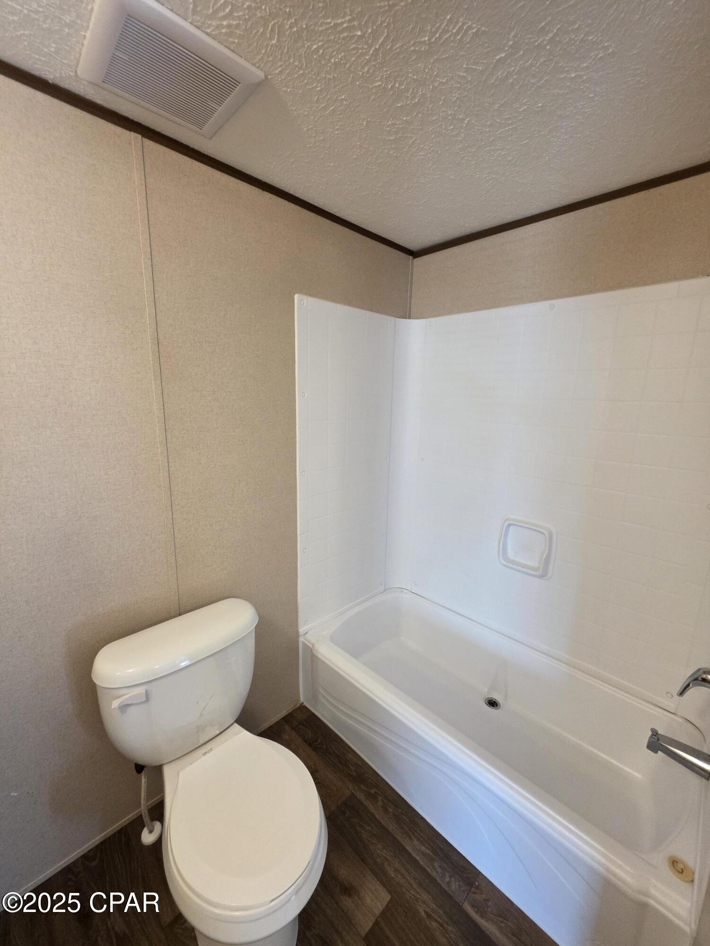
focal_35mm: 13
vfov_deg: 106.2
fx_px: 356
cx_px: 355
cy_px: 473
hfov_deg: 89.9
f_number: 1.9
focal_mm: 2.2
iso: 320
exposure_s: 1/60
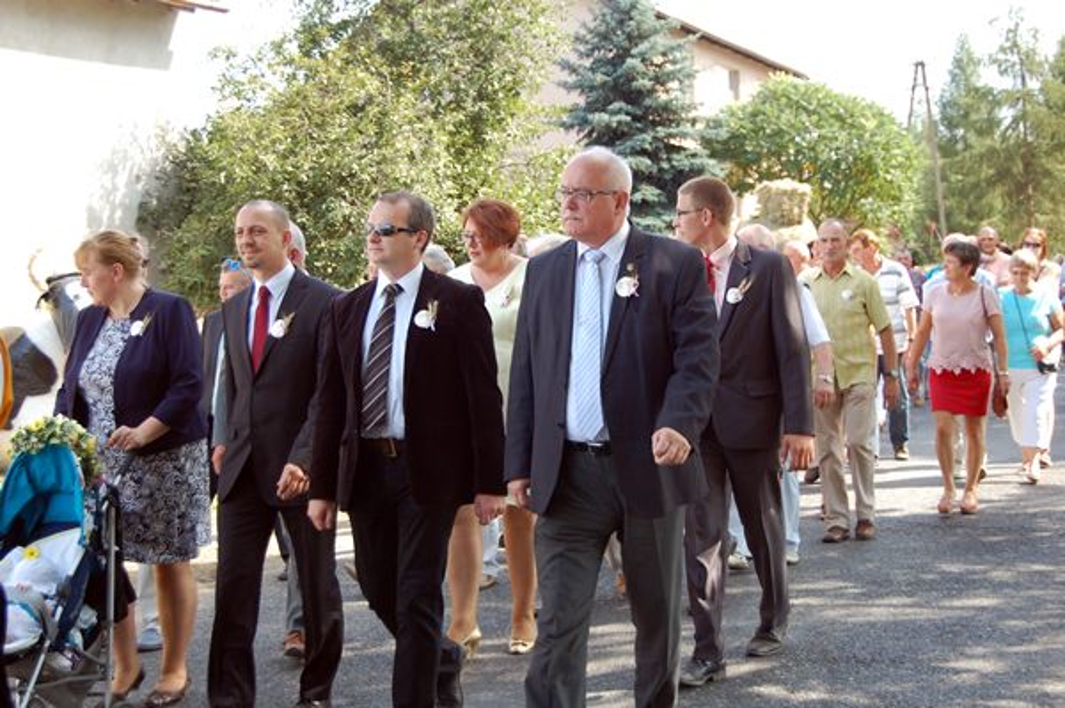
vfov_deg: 22.6
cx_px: 532
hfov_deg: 33.4
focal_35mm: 60
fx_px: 1773
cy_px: 354
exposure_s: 1/125
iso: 220
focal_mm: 40
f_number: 5.6
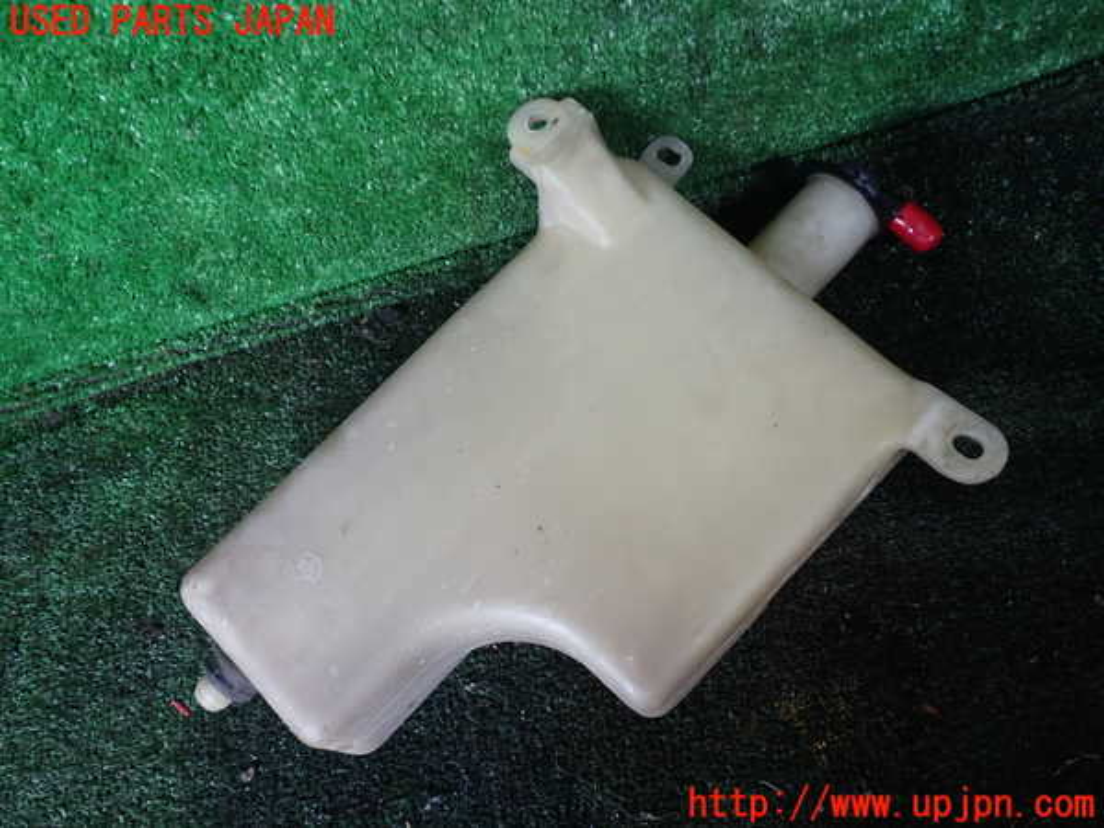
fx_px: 957
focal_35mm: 30
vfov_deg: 46.8
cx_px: 552
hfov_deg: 60.0
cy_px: 414
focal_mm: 5.4
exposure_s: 1/50
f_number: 2.3
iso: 200
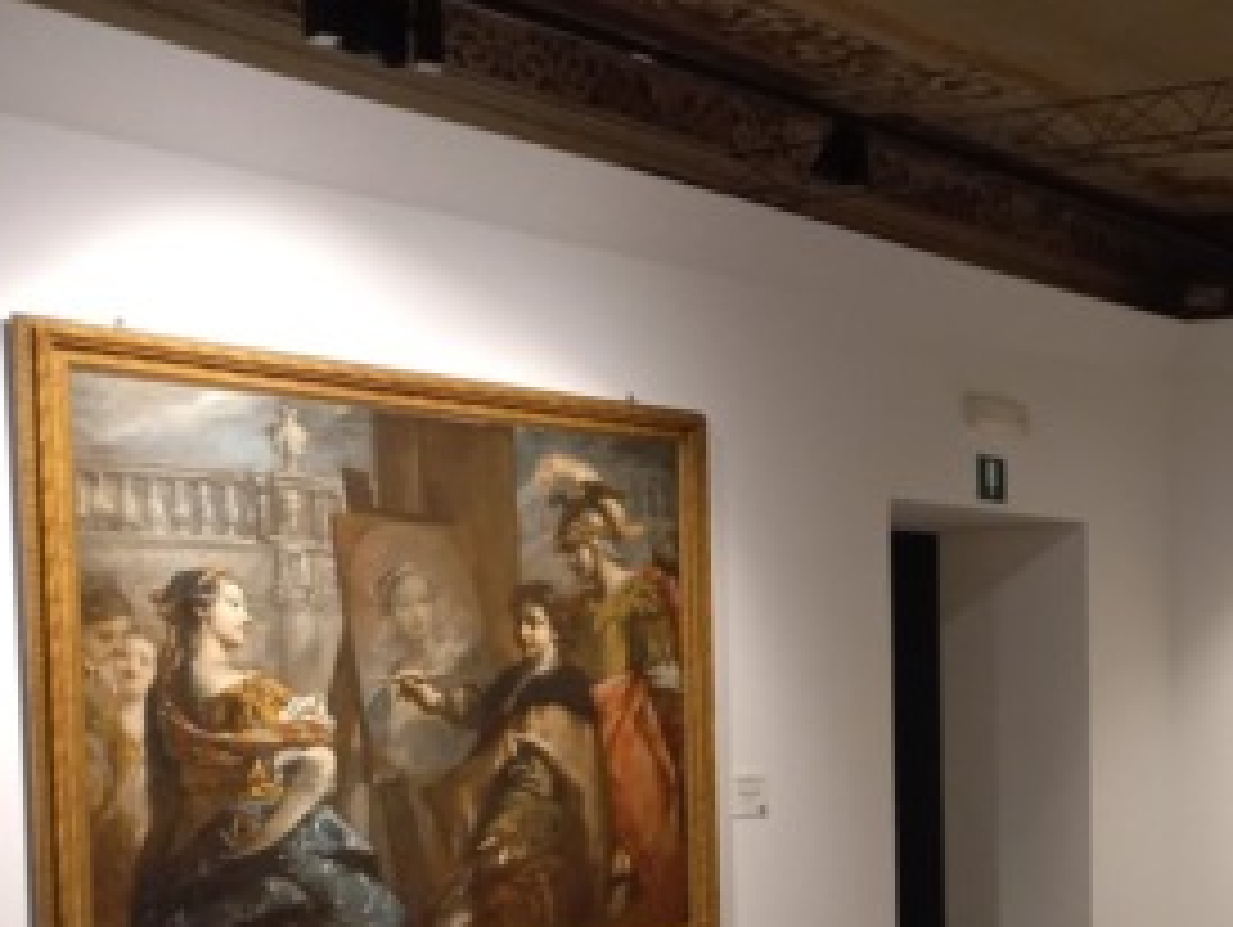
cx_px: 1467
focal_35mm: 62
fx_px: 2210
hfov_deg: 27.5
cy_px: 756
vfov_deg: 23.3
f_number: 1.8
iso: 160
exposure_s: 1/33.3
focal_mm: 4.6
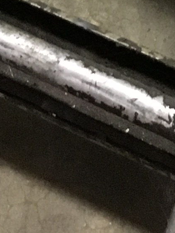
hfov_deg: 7.0
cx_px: 270
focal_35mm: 210
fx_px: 1415
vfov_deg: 8.3
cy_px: -399
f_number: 2.2
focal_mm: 4.15
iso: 250
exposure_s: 1/15
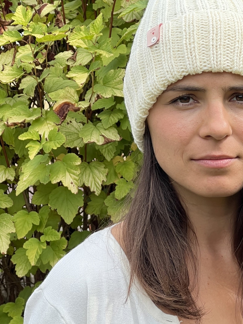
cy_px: 225
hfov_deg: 12.1
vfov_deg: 16.1
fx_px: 1142
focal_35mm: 122
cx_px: 187
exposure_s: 1/174
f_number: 2.8
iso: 32
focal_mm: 9
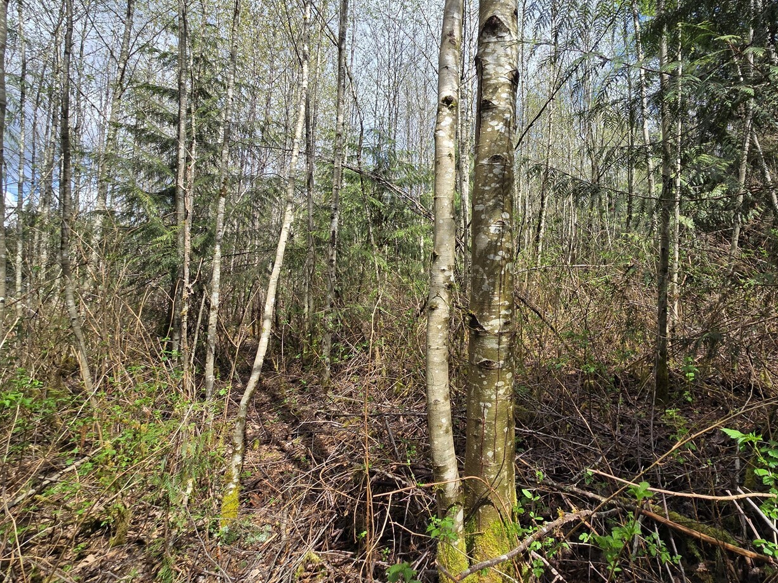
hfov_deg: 88.8
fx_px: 382
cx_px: 498
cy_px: 229
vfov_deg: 73.8
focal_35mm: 17
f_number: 2.2
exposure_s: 1/1232
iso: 50
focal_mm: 2.2
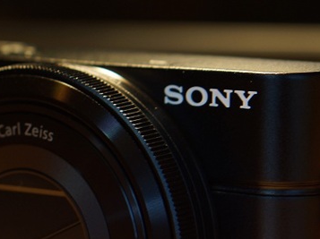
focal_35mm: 207
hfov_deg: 9.5
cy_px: 219
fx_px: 1912
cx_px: -40
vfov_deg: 7.1
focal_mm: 50
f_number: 3.5
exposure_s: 1/6
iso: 200
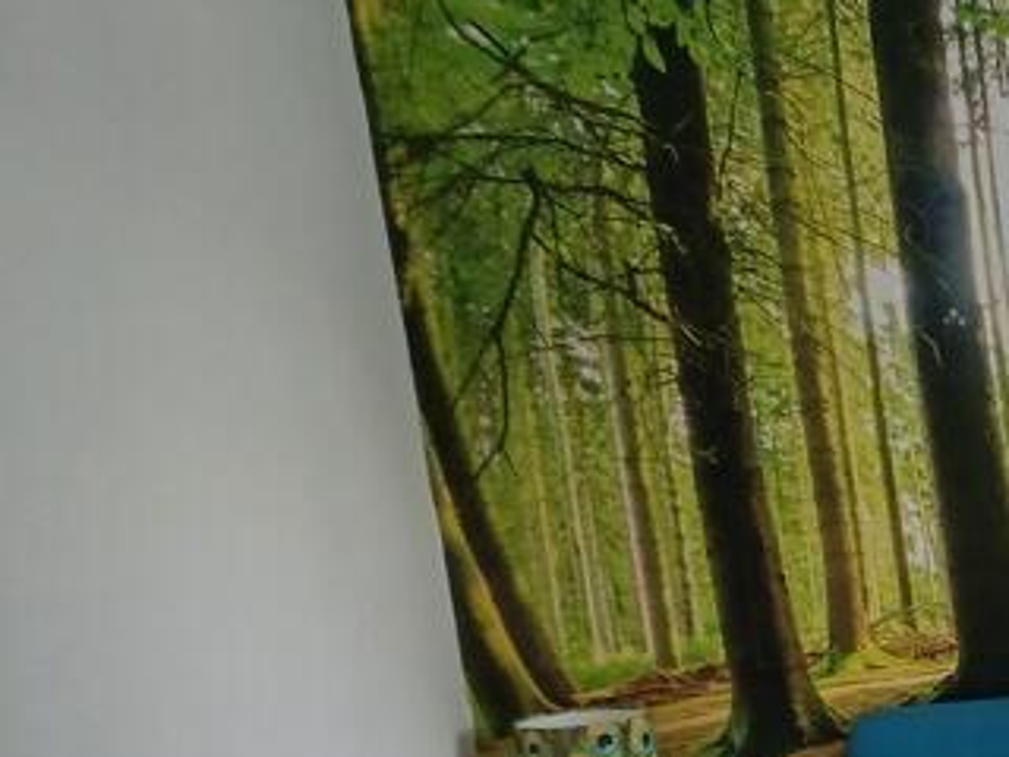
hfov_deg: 20.8
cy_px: 905
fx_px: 2332
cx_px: 1514
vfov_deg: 17.6
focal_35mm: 80
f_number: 1.8
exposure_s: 1/50
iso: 160
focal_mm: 4.6
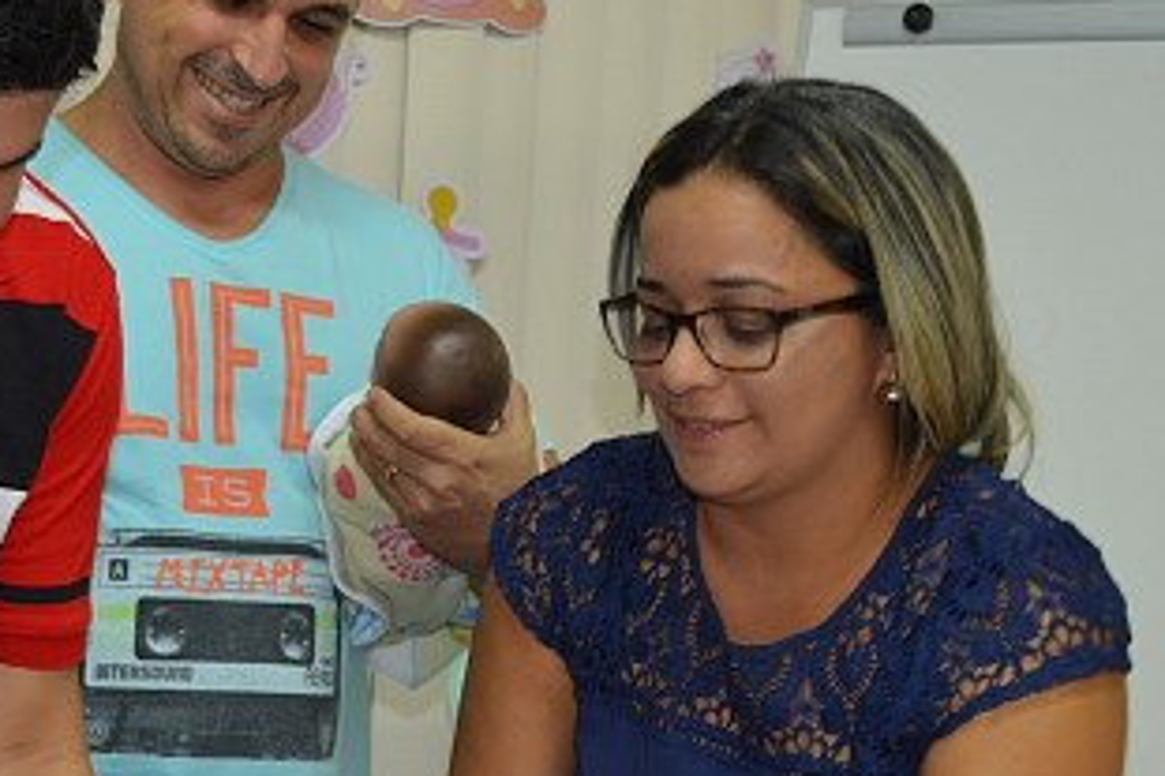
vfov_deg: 15.6
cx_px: 140
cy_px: 649
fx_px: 2814
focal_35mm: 87
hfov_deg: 22.9
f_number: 4.5
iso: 640
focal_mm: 30
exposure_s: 1/60
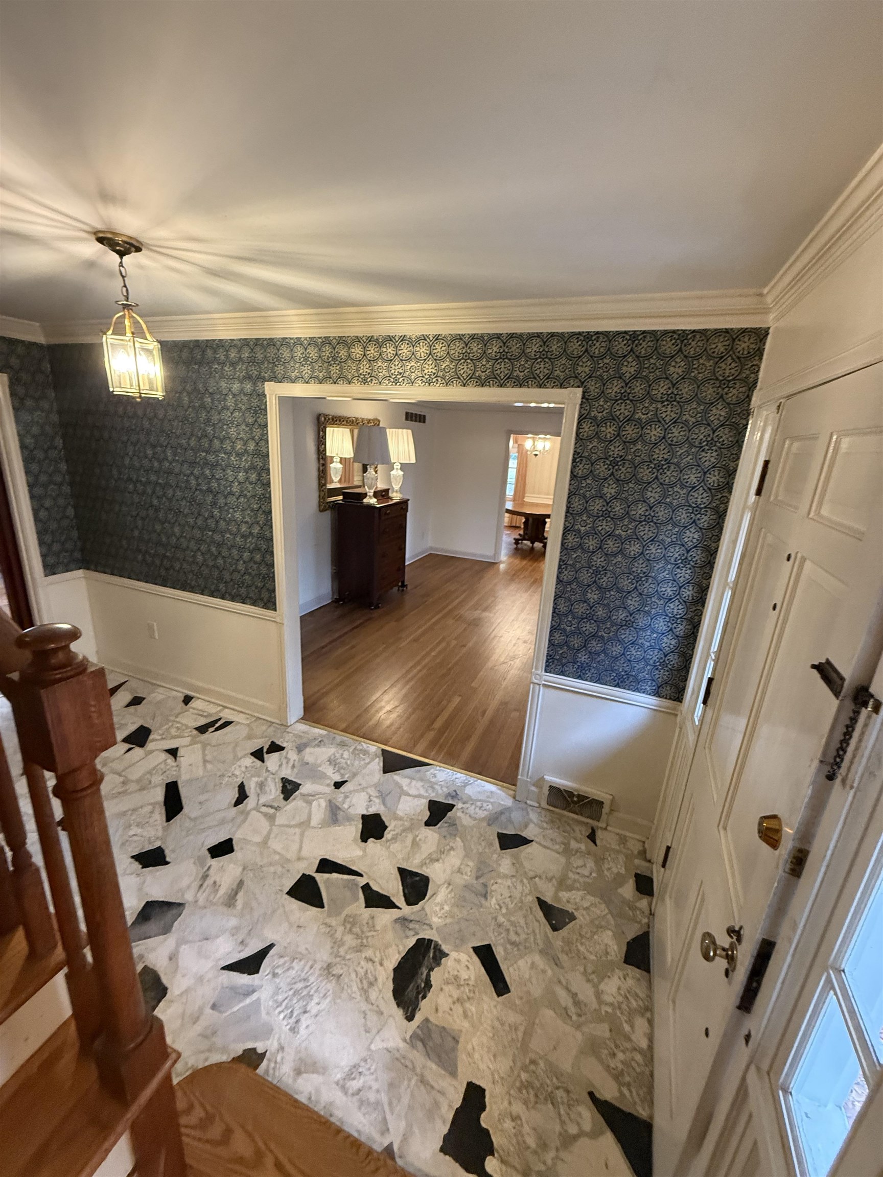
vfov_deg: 102.1
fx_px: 476
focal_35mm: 14
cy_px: 588
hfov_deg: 85.7
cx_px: 442
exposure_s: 1/60
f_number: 2.2
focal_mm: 2.22
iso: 500
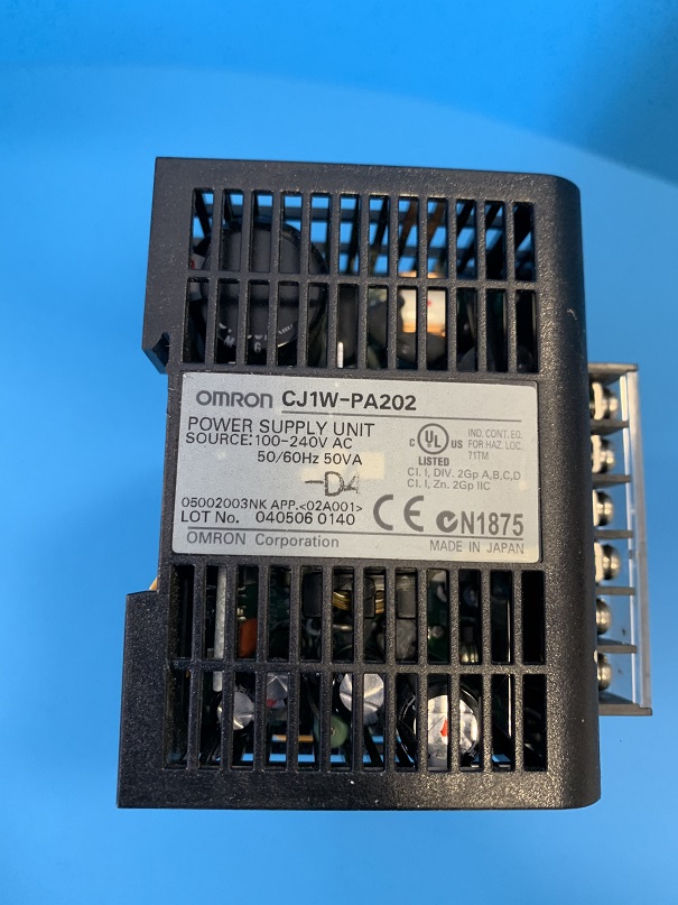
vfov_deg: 67.3
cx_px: 339
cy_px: 452
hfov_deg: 53.1
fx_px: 679
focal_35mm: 26
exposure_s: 1/33
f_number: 1.8
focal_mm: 4.25
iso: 250
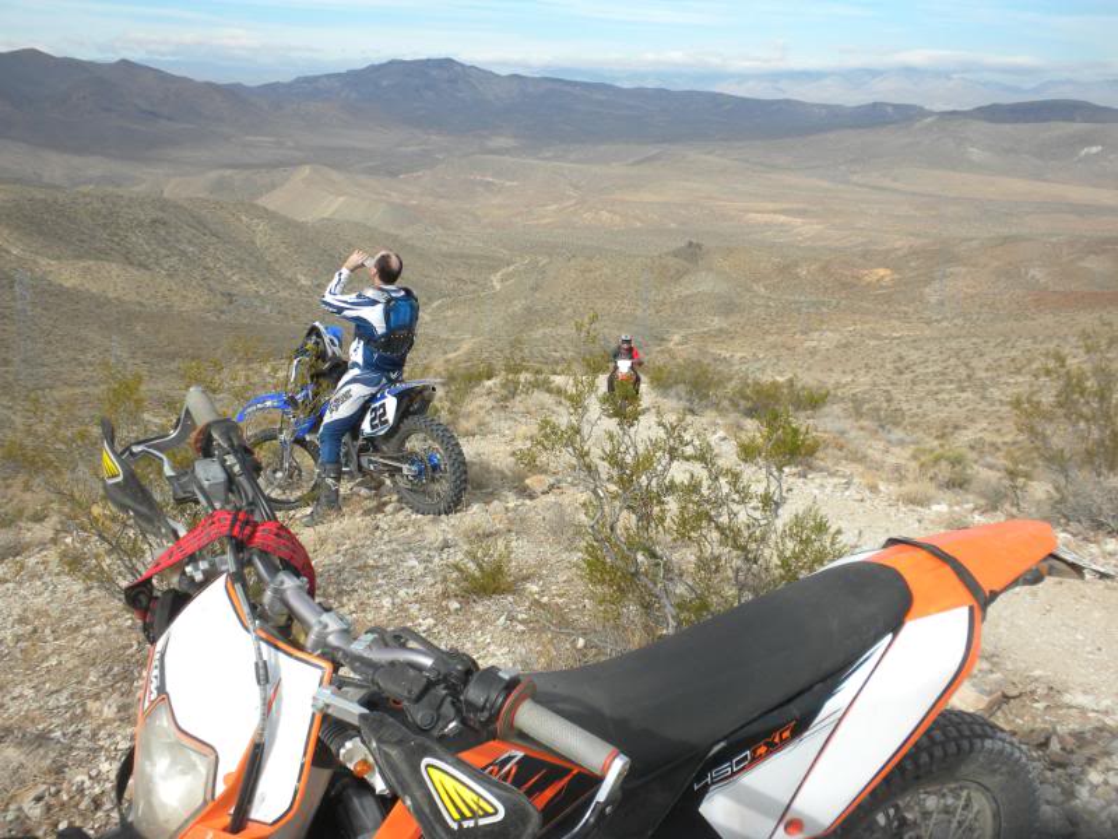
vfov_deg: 38.7
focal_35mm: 37
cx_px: 559
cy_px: 420
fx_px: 1195
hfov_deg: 50.1
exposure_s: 1/150
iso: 90
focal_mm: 6.6
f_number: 10
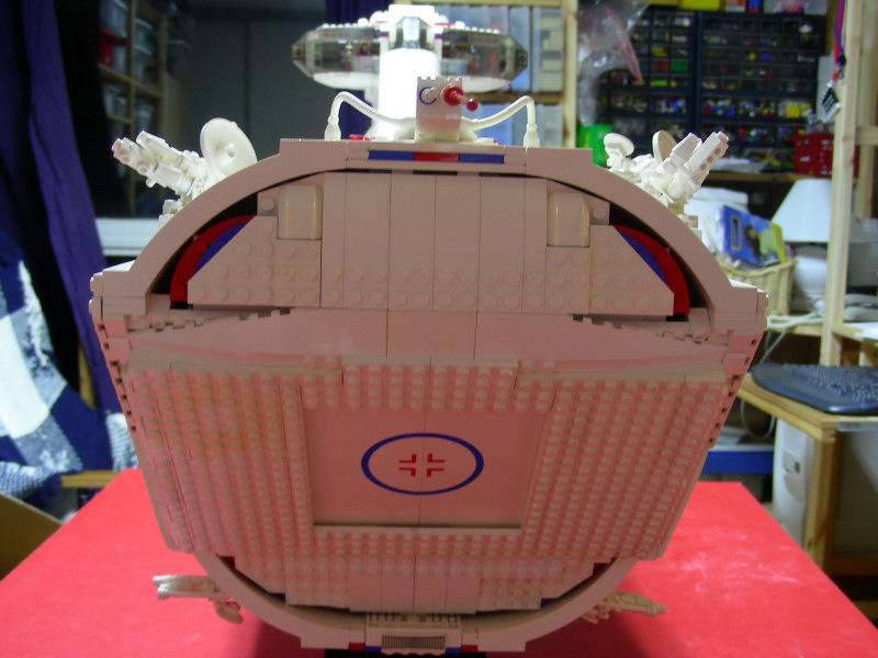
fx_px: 1116
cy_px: 329
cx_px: 439
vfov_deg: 32.9
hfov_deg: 42.9
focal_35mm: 44
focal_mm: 7.4
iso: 101
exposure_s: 1/3.9
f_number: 3.5
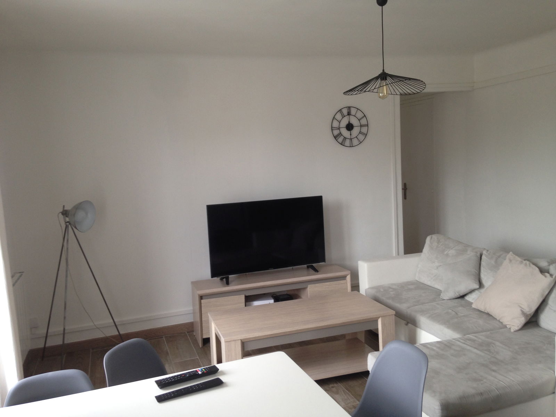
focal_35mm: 33
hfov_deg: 55.4
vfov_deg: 42.9
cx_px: 278
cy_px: 208
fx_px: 530
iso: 50
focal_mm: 4.12
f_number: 2.4
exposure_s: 1/30
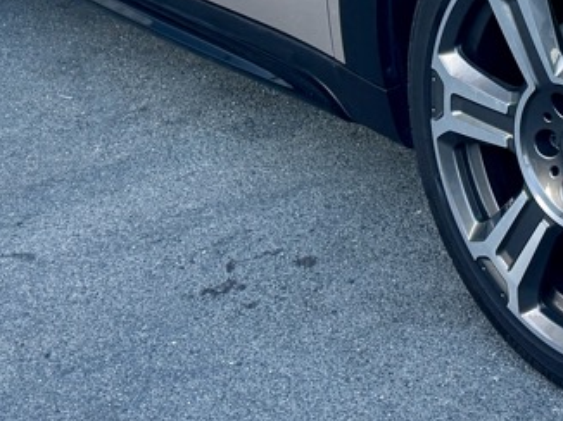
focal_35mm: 86
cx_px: 648
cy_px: -278
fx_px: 1398
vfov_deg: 15.3
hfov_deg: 21.4
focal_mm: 6.76
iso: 125
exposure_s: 1/495
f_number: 1.78
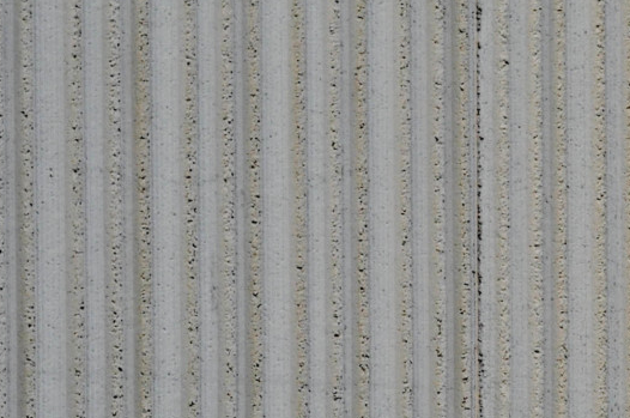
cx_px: 1055
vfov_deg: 4.6
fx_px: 5102
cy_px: 780
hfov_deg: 6.9
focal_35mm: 292
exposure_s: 1/125
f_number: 6.3
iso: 400
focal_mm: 50
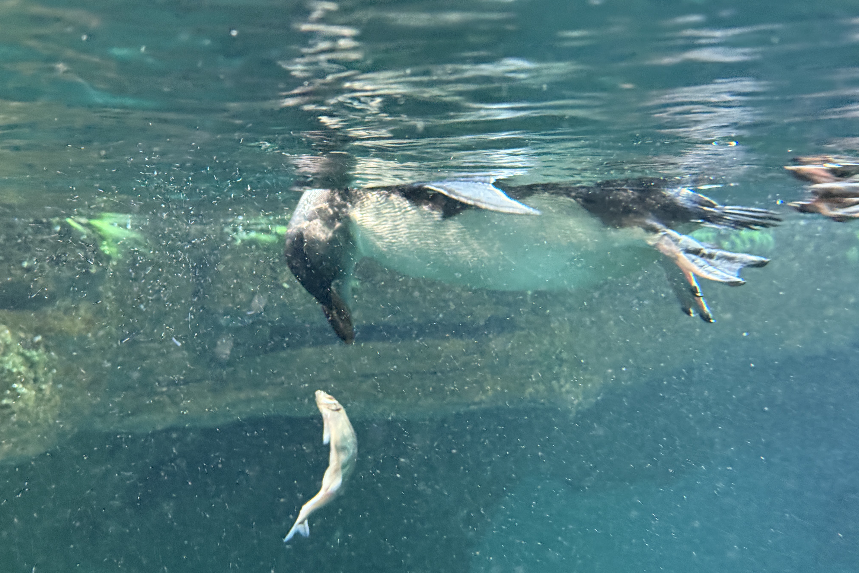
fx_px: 1193
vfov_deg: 27.0
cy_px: 319
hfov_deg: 39.6
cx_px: 429
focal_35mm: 50
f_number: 1.78
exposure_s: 1/25
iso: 500
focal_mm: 6.76
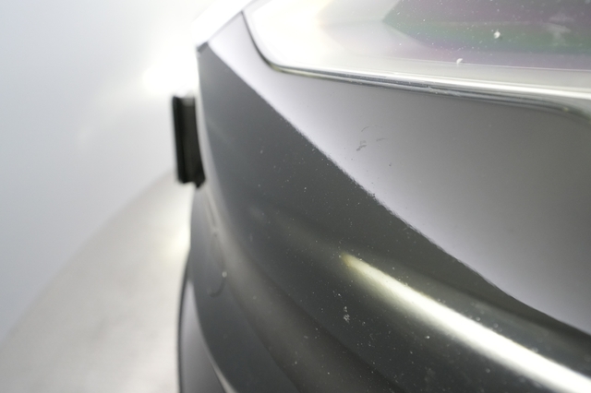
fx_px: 459
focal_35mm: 28
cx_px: 296
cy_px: 196
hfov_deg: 65.5
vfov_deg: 46.4
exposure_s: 1/100
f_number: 5
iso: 5000
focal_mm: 28
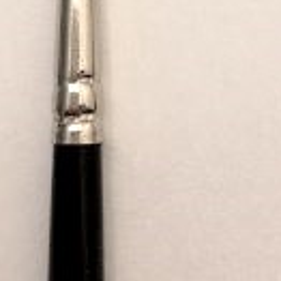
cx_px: 292
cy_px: -23
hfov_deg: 16.3
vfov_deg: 16.3
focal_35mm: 104
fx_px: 955
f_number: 2.2
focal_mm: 4.15
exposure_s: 1/33
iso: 125
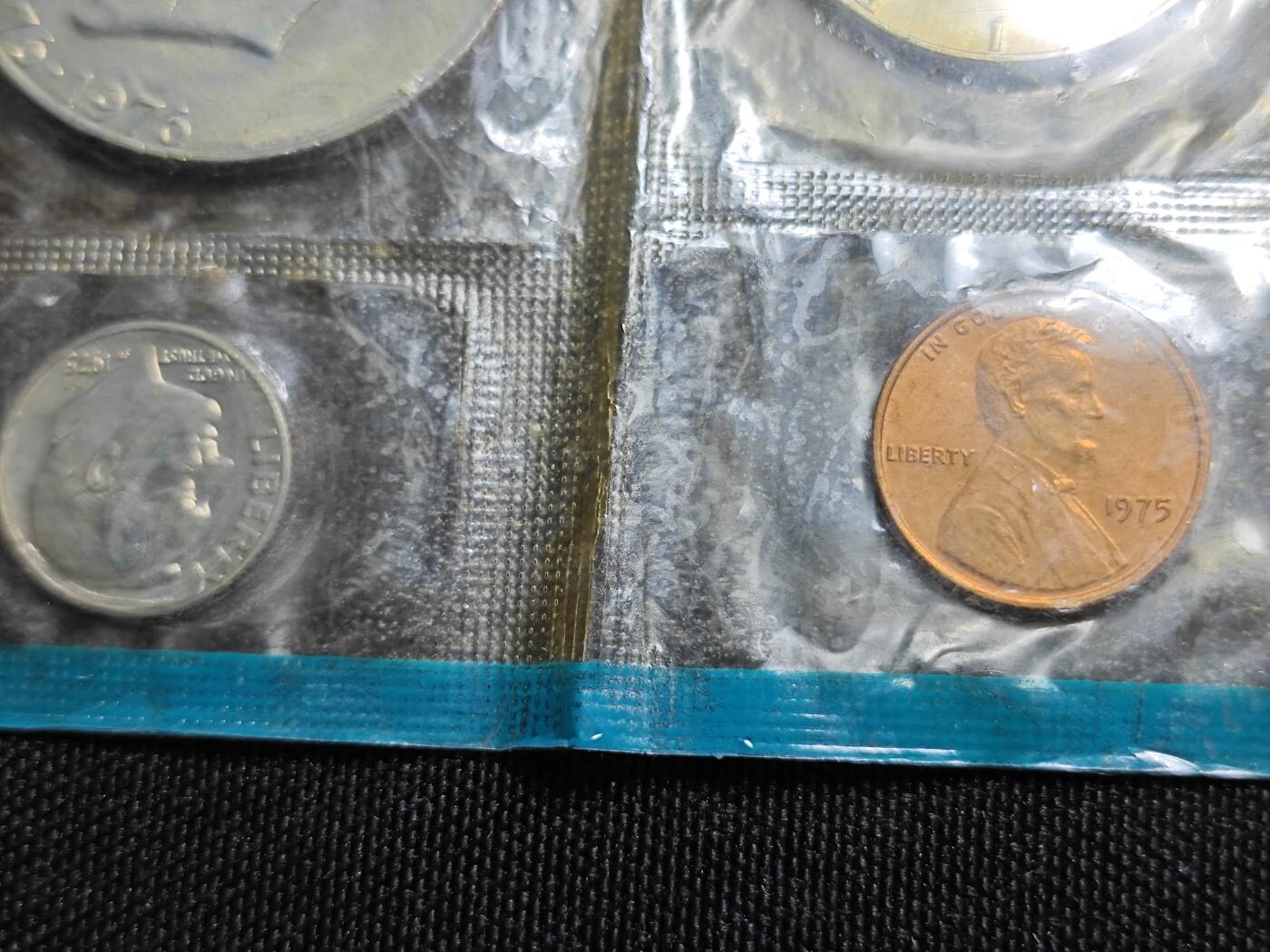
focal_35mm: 49
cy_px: 476
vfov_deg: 29.7
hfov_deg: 38.9
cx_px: 635
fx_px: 1798
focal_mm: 5.84
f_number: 1.6
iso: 80
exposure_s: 1/98.3
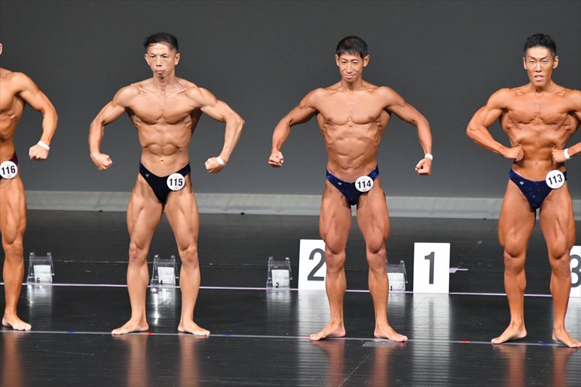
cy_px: 194
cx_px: 290
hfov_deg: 6.5
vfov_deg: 4.4
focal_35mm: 315
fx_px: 5081
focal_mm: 210
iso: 5000
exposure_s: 1/400
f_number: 5.6
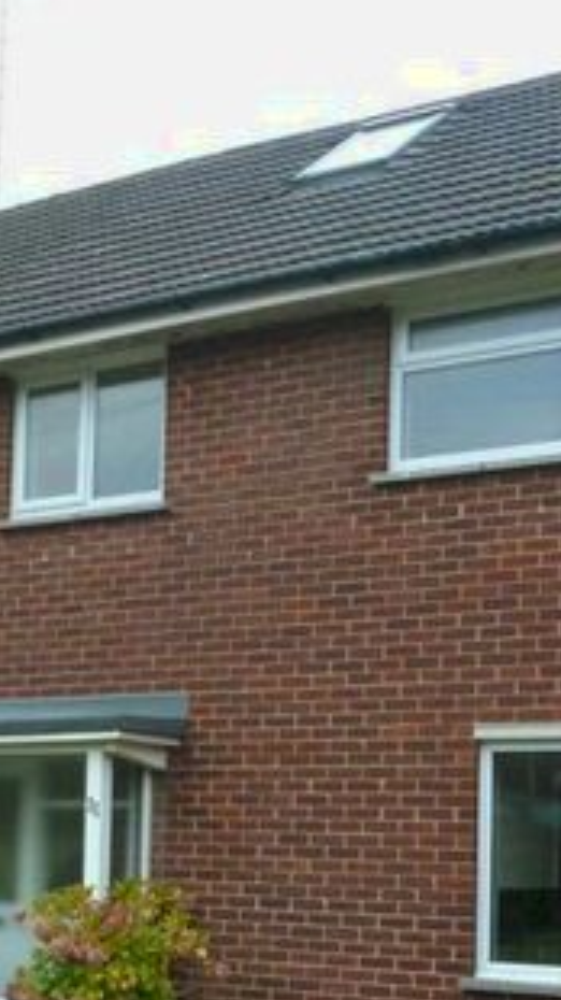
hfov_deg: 20.3
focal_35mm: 59
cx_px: 197
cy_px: 740
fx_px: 1563
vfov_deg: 34.8
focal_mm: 4.3
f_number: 3.3
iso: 250
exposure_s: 1/60
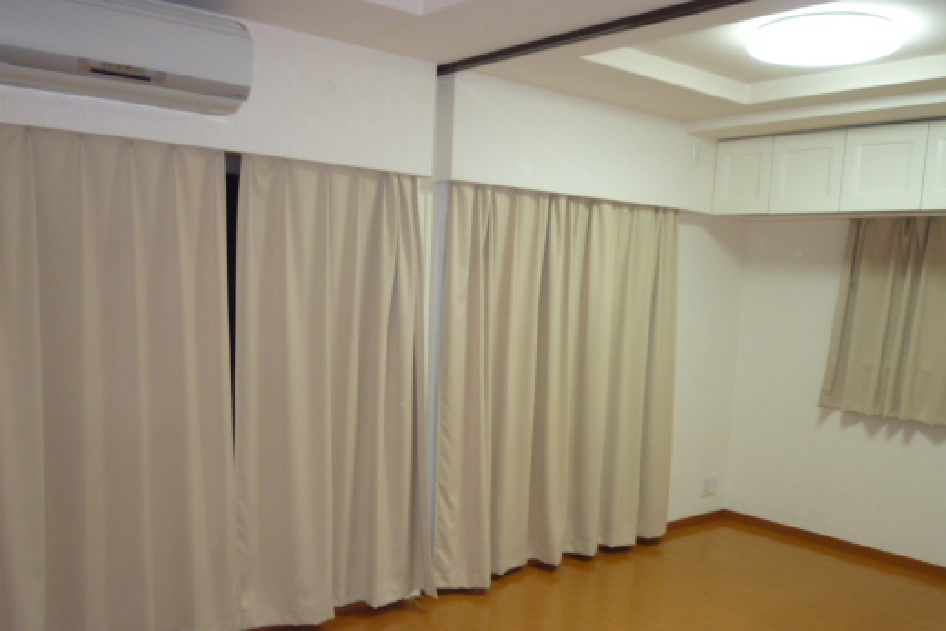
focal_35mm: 32
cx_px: 460
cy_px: 422
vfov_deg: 40.6
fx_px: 841
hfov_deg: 58.7
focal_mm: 4.4
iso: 200
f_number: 2.8
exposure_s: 1/30
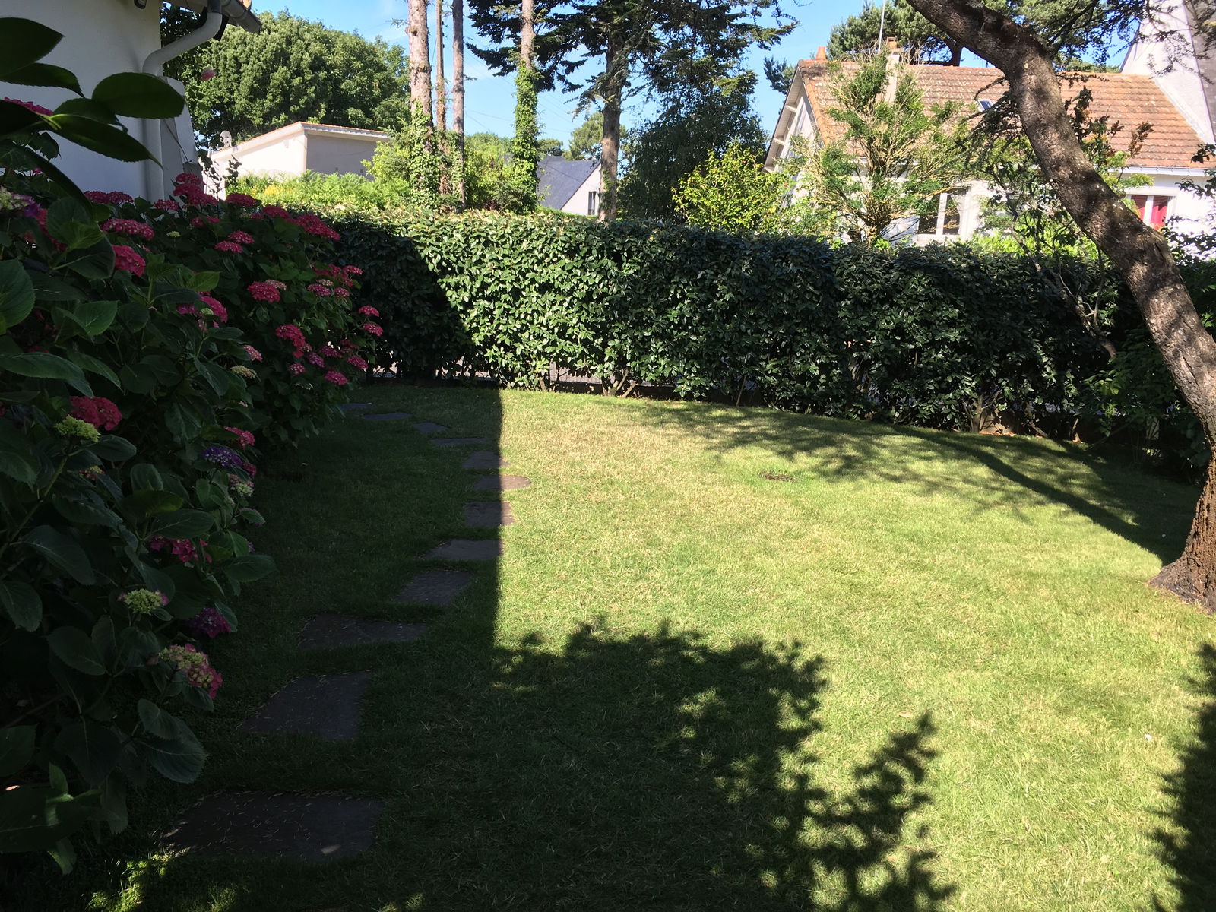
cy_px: 456
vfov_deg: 48.2
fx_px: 1019
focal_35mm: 29
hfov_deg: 61.7
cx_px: 608
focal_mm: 4.15
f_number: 2.2
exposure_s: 1/578
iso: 25
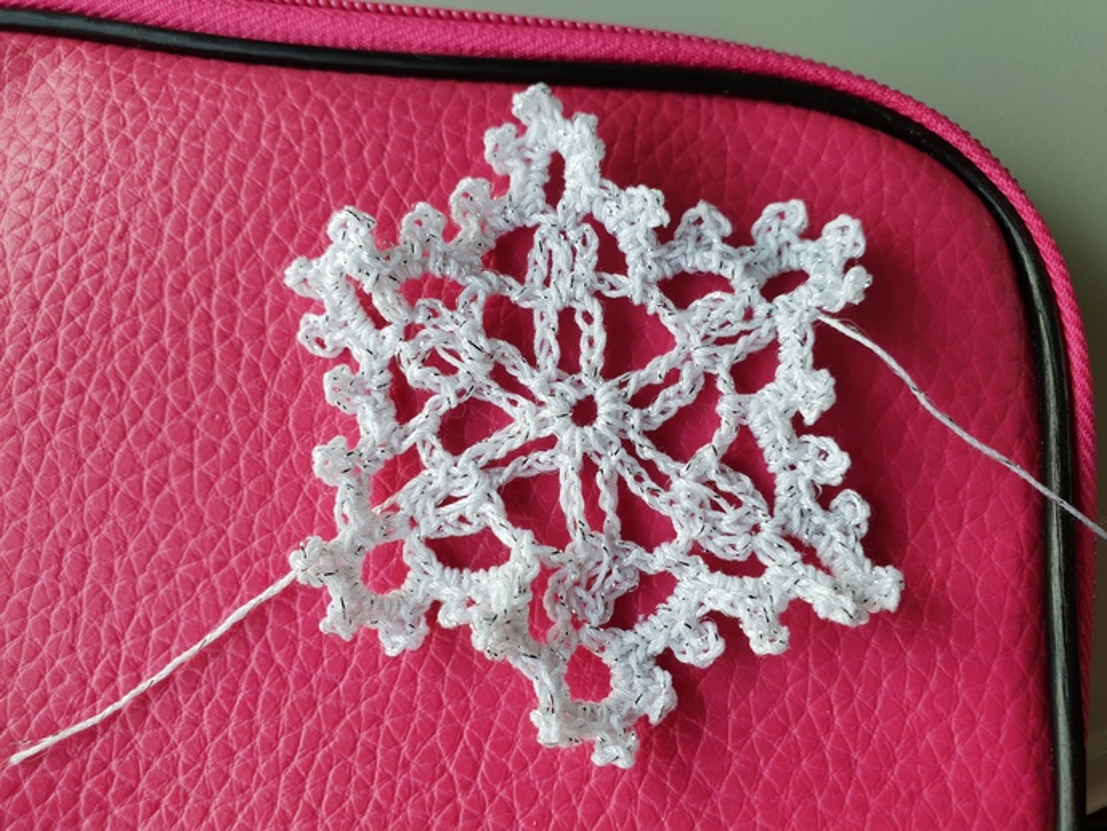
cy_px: 416
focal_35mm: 26
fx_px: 832
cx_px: 554
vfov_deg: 53.1
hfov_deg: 67.3
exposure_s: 1/137
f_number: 2.4
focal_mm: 4.3
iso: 50
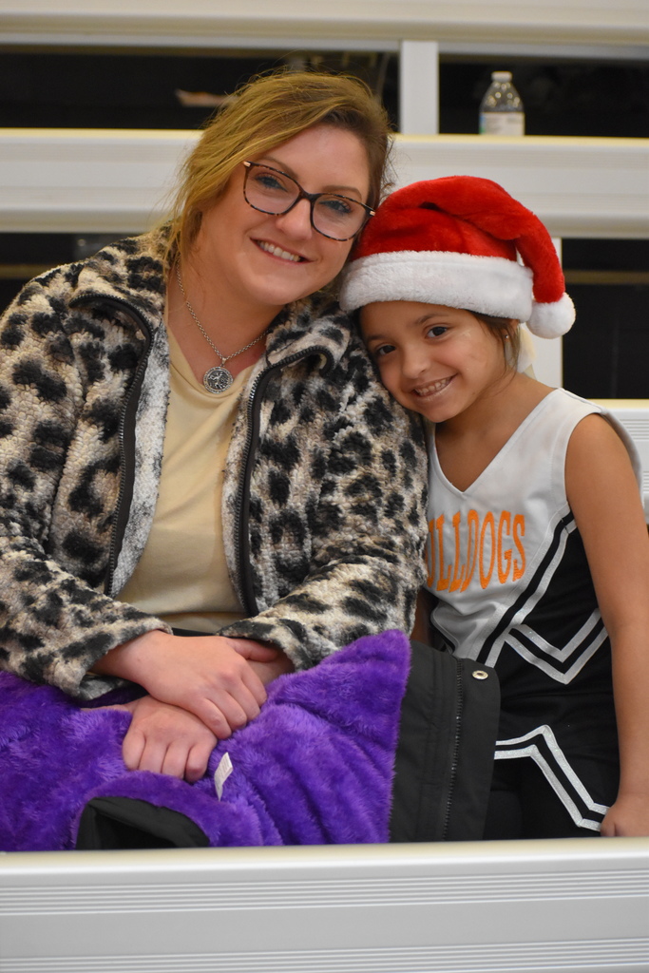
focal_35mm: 105
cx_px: 324
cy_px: 486
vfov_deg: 19.5
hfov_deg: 13.0
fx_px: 2838
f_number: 4.5
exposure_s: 1/160
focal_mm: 70
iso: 3200
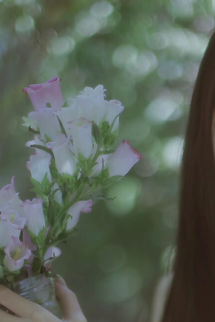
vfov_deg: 14.7
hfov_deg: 10.1
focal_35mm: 135
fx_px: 1208
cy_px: 387
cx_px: 175
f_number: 1.4
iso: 1250
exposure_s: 1/2500
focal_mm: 50
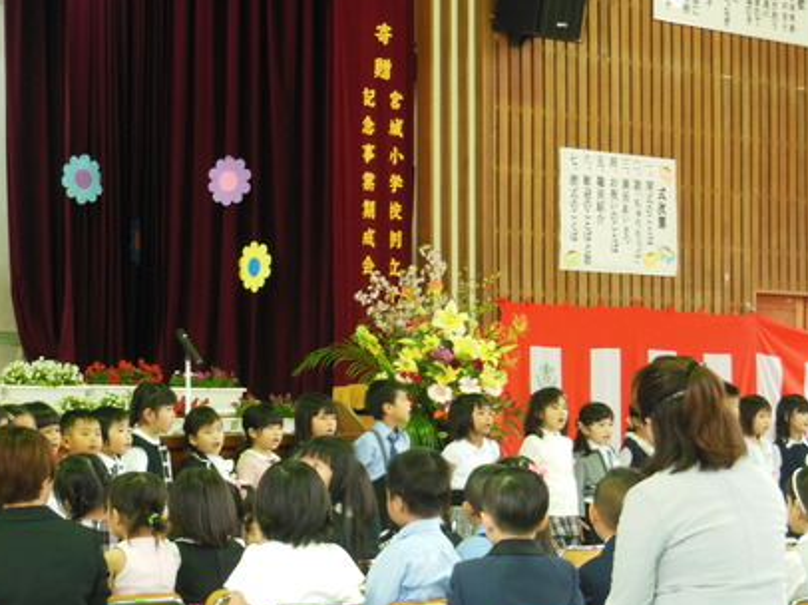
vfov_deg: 13.4
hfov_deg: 17.9
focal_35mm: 110
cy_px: 320
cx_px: 390
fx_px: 2566
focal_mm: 16.5
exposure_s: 1/6
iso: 400
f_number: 5.6
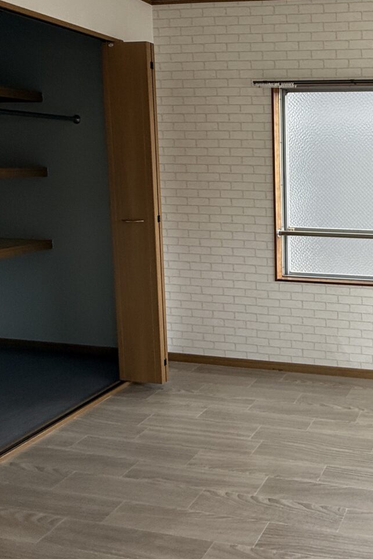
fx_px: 451
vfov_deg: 62.7
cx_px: 422
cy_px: 208
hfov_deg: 36.9
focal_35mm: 29
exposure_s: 1/99
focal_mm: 2.22
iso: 50
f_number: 2.2
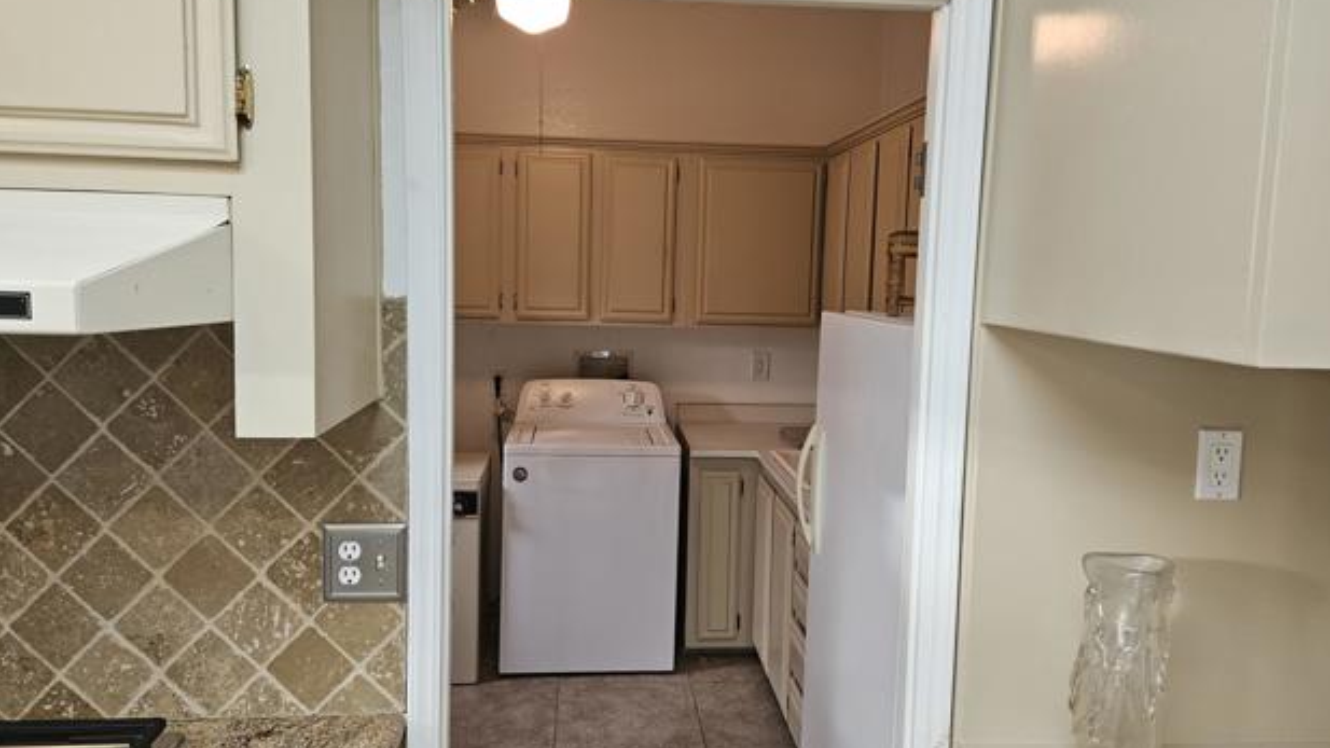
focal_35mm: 26
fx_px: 917
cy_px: 347
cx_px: 673
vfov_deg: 44.4
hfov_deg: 71.9
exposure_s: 1/120
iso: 250
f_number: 1.8
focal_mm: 5.4
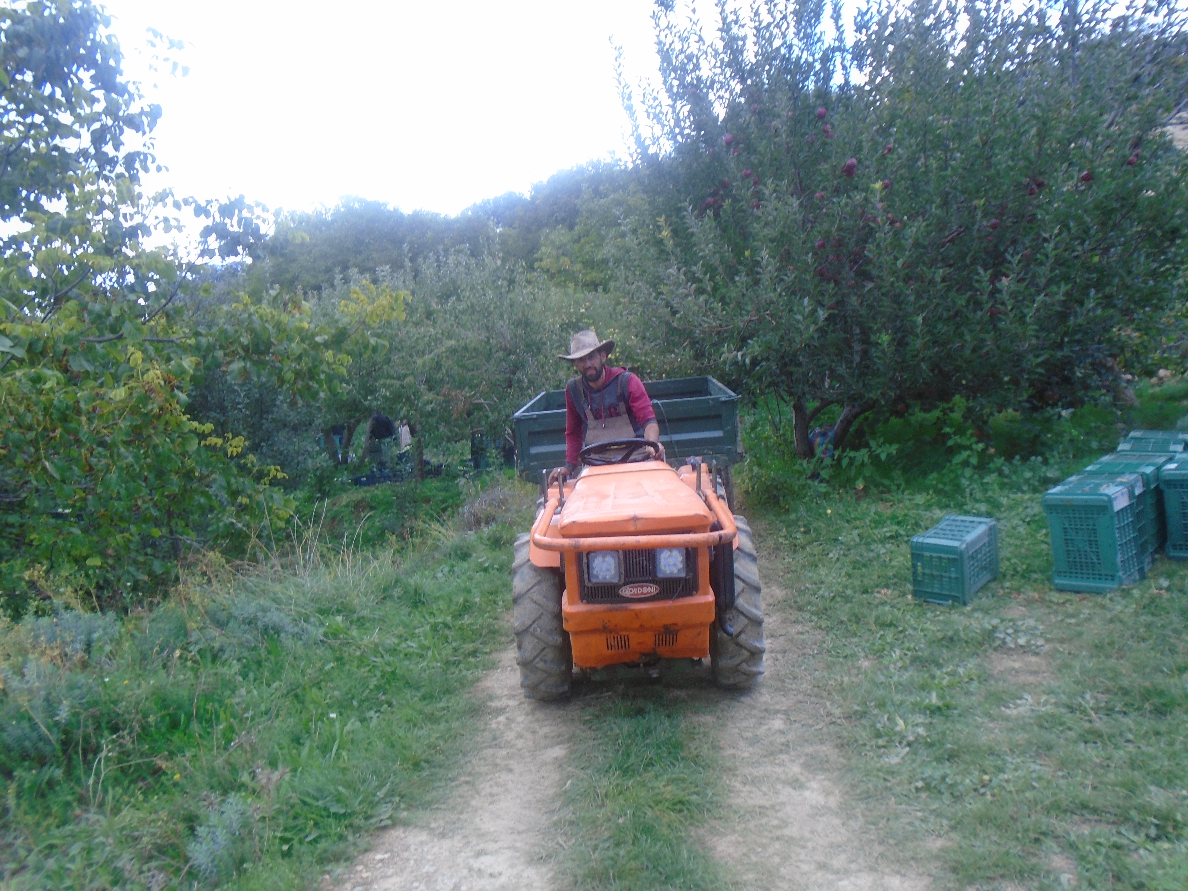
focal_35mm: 26
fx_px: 892
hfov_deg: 67.3
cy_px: 446
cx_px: 594
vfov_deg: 53.1
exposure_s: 1/125
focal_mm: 4.6
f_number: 3.2
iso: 100
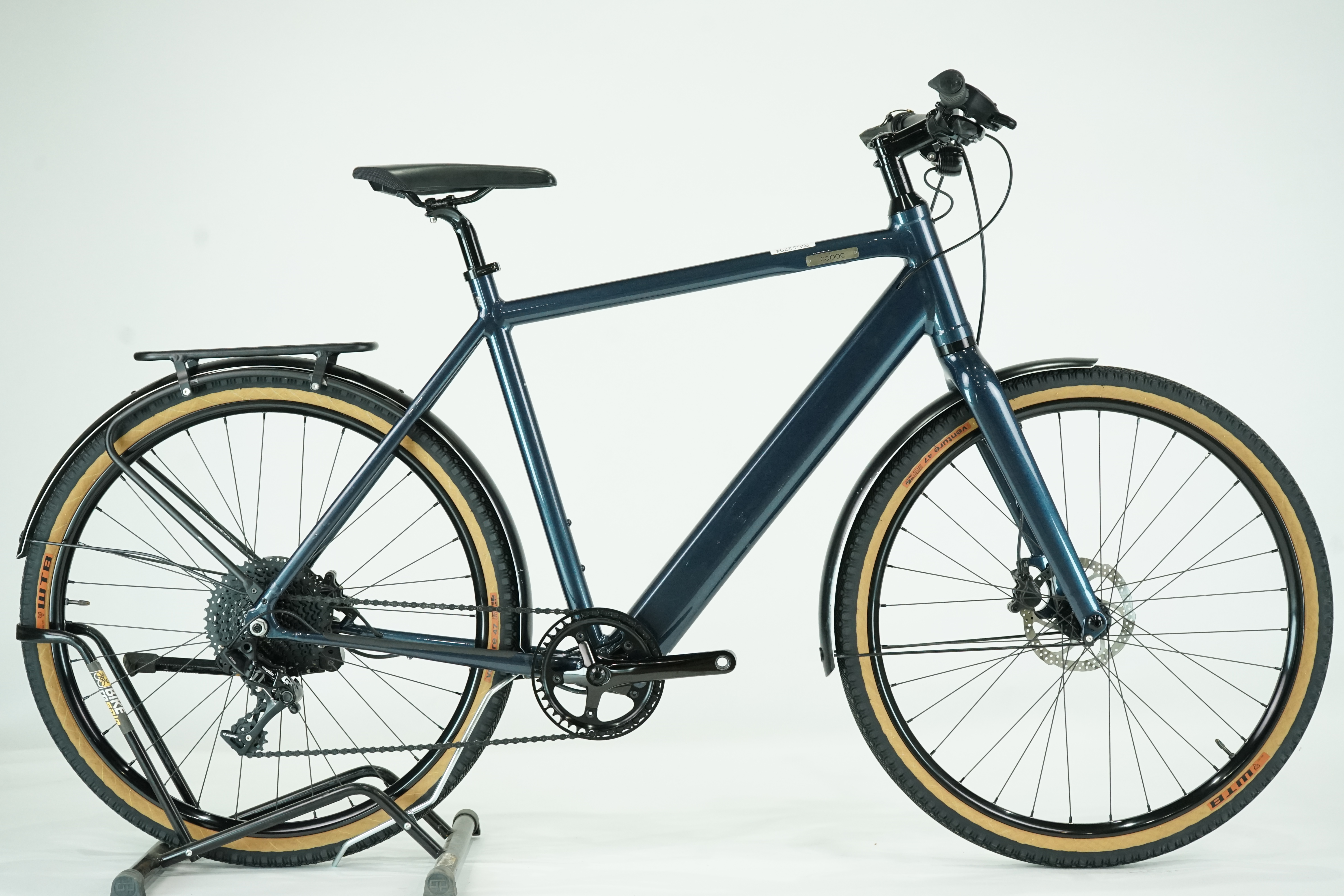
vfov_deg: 23.4
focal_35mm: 58
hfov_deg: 34.5
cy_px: 448
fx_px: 2165
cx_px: 672
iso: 2500
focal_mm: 58
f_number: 6.3
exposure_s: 1/200
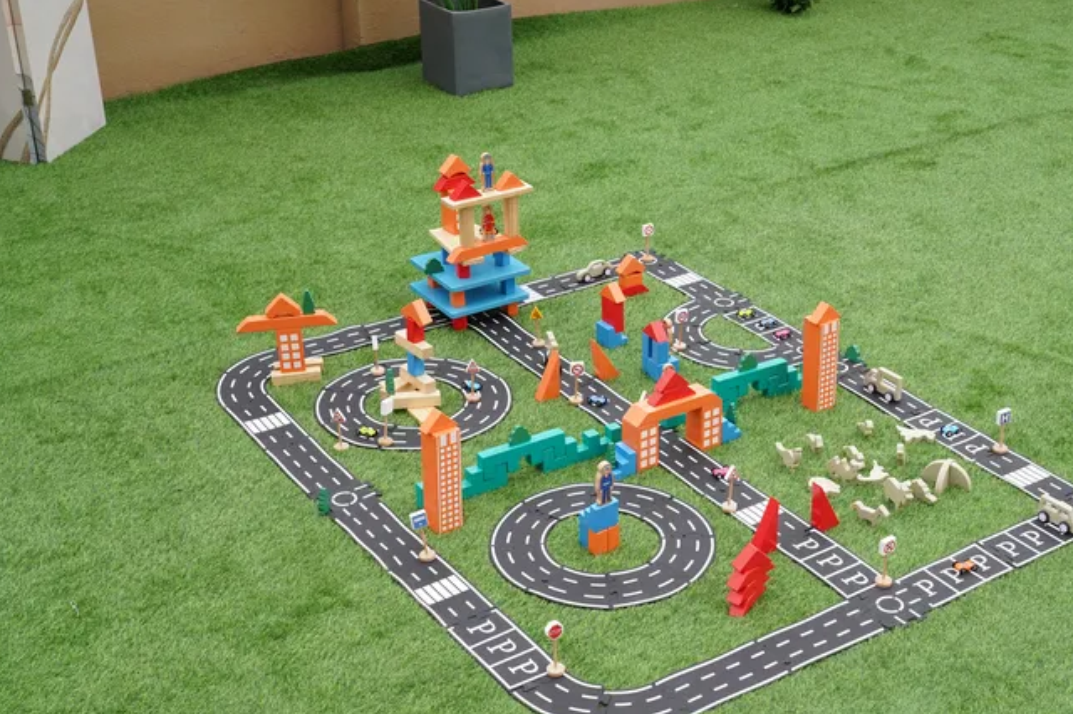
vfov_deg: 26.9
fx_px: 1489
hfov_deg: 39.4
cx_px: 656
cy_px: 443
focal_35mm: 50
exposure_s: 1/320
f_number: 13
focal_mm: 40
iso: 1000
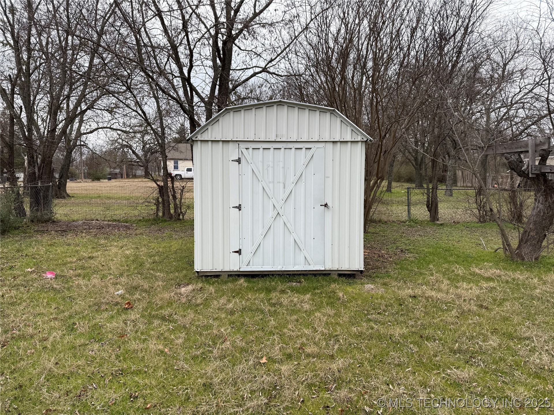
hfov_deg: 71.6
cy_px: 208
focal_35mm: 24
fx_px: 384
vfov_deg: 56.8
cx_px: 277
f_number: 1.78
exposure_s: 1/683
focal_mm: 6.76
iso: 80
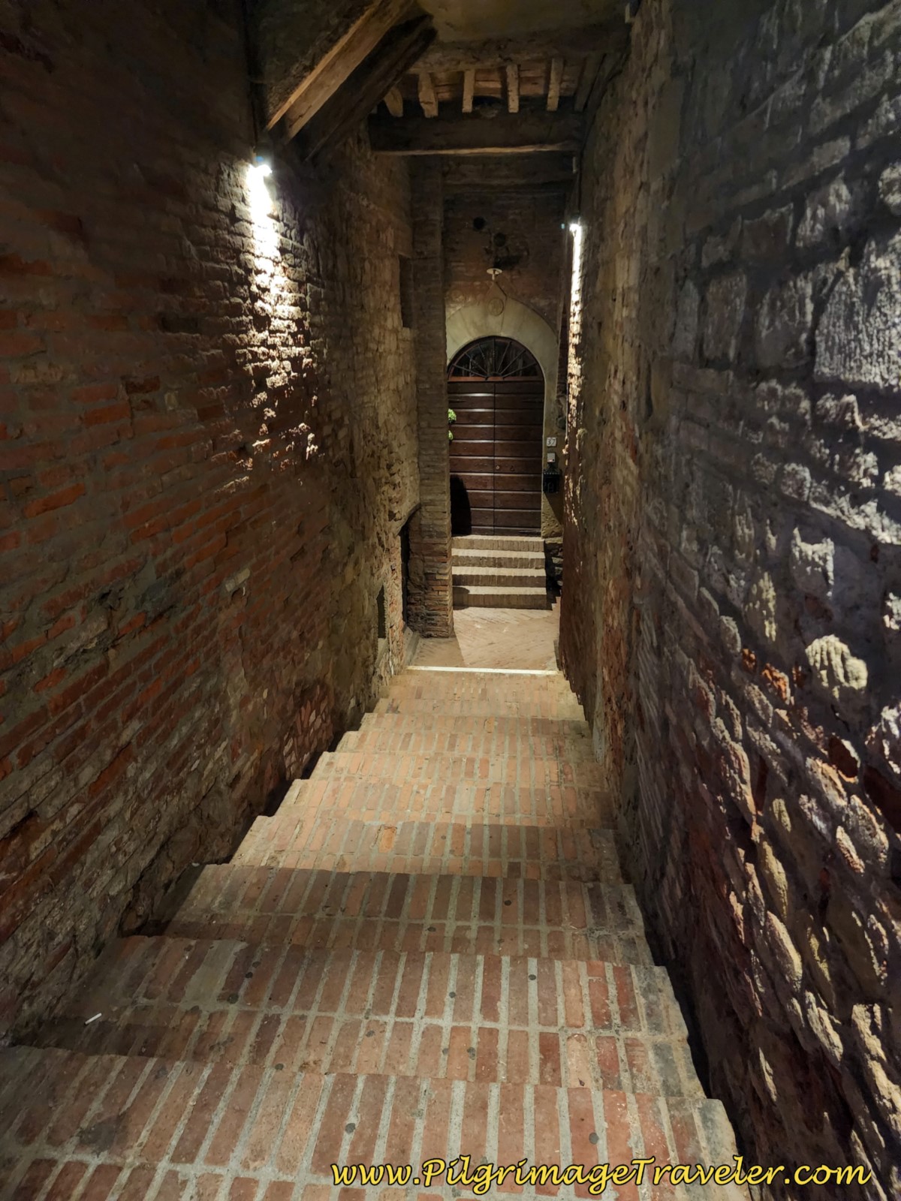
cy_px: 600
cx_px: 450
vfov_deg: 73.9
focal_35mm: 23
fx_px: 798
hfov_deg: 58.9
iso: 1250
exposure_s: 1/24
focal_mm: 6.4
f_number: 1.8
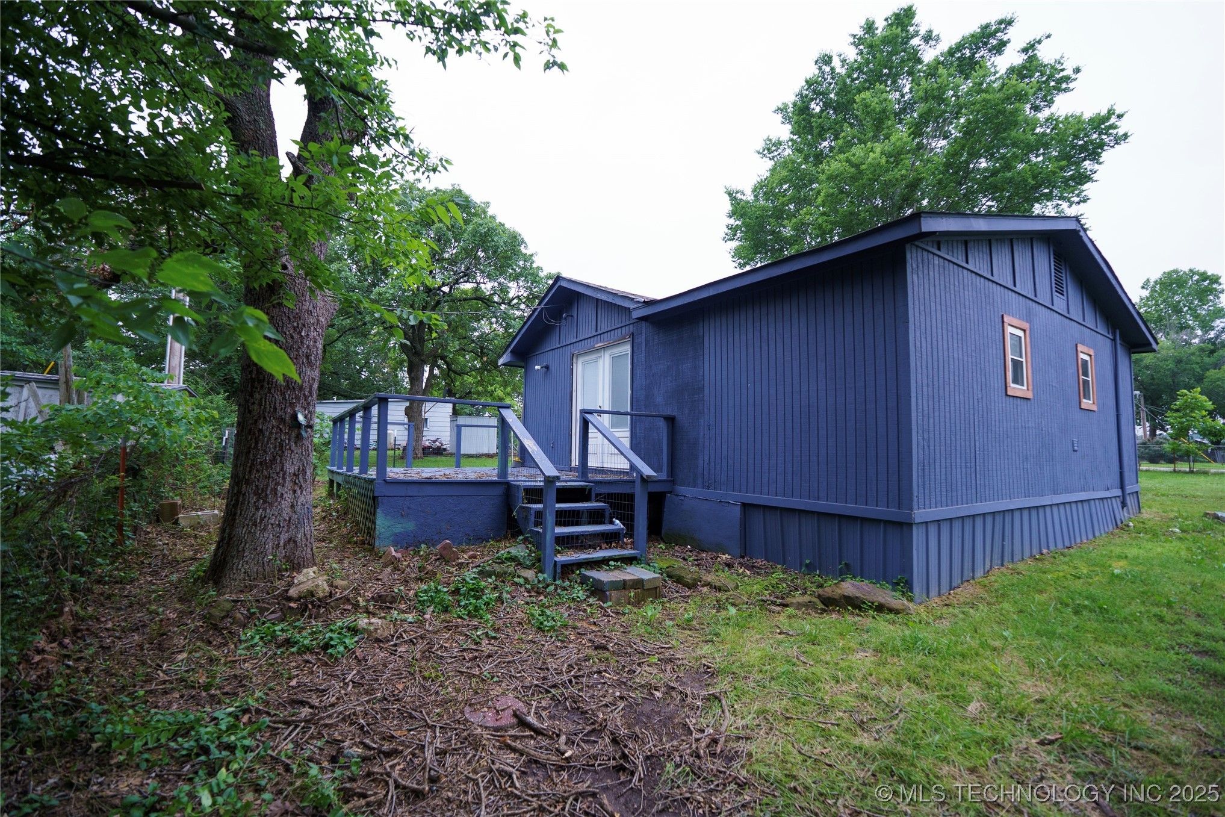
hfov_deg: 100.4
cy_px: 408
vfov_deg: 77.3
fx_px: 510
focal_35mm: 15
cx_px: 612
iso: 320
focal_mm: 10
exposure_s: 1/200
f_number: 2.8
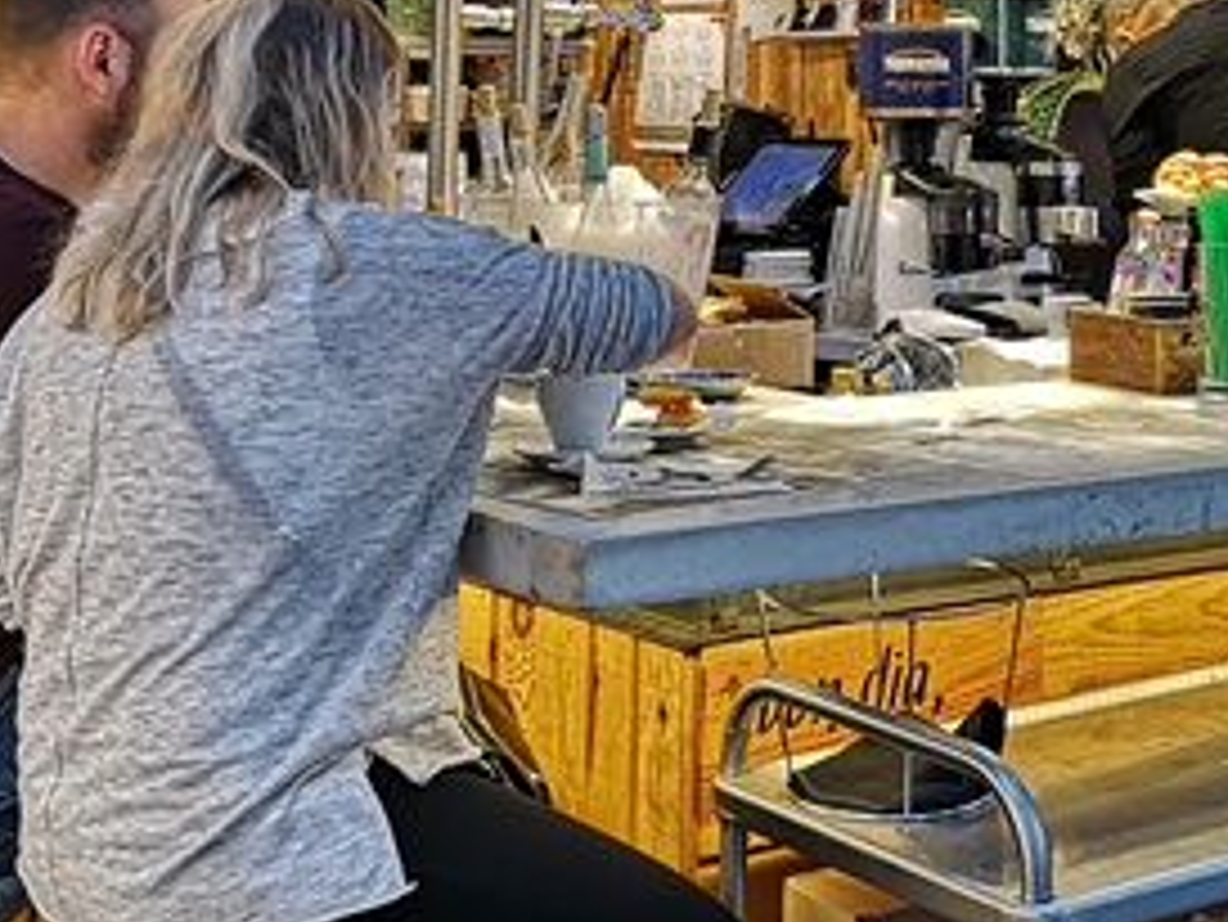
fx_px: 2804
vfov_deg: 18.2
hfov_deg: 24.0
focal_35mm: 79
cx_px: 1107
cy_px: -18
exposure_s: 1/50
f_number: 1.8
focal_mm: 3.95
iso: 100
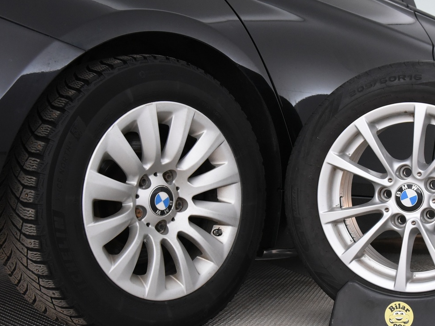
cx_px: 296
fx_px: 704
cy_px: 202
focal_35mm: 56
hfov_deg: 34.0
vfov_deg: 26.0
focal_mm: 35
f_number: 5
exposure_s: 1/80
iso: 4000
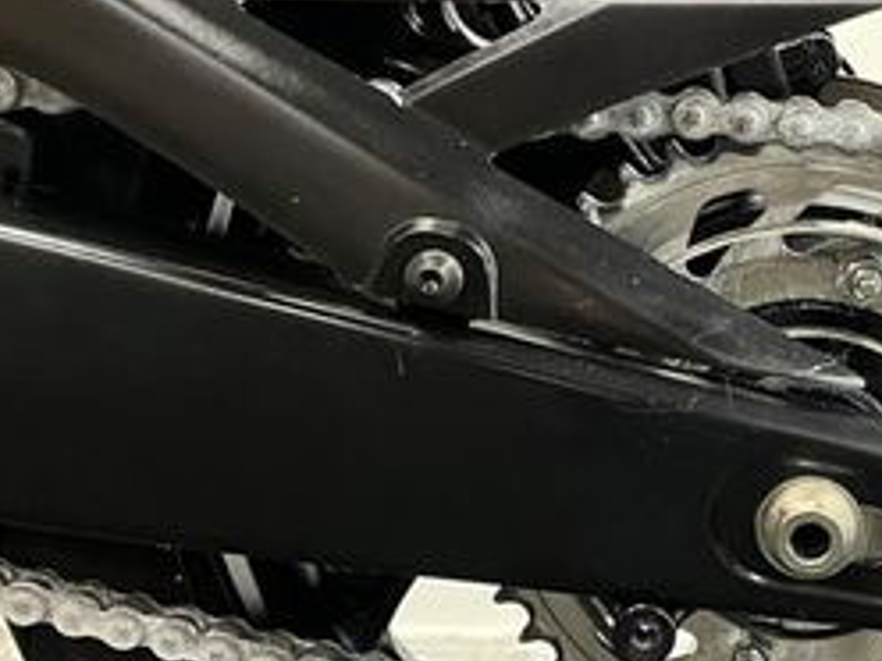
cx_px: 754
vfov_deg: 21.9
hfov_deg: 28.1
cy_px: 409
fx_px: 1707
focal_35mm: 67
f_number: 1.6
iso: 500
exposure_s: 1/33
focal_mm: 5.1
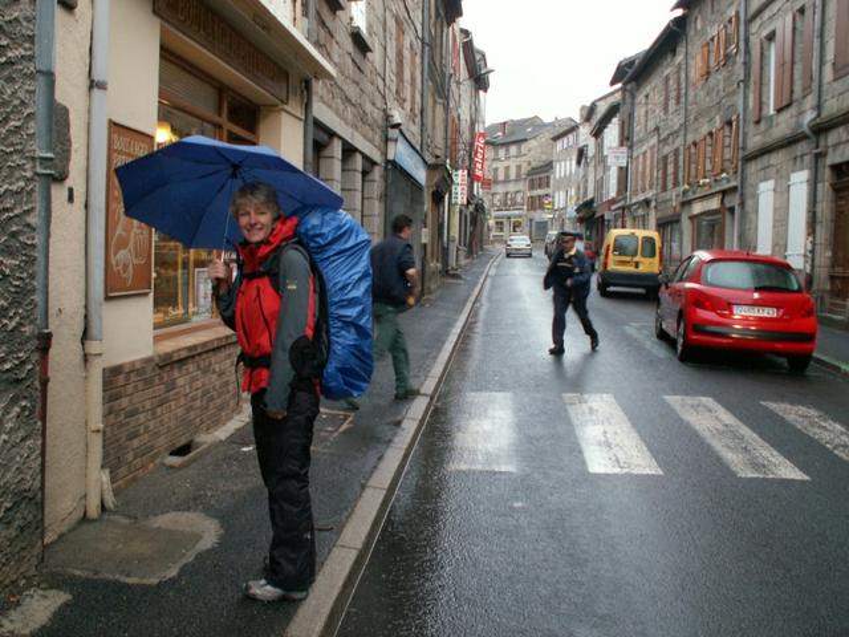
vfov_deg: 40.7
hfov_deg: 52.6
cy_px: 318
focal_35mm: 35
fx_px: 858
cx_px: 424
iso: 100
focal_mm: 5.86
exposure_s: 1/40
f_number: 2.8
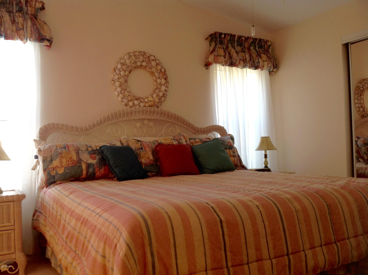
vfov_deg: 40.6
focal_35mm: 35
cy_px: 138
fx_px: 372
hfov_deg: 52.7
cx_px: 184
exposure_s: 1/15
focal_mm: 4.28
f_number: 2.4
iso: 50
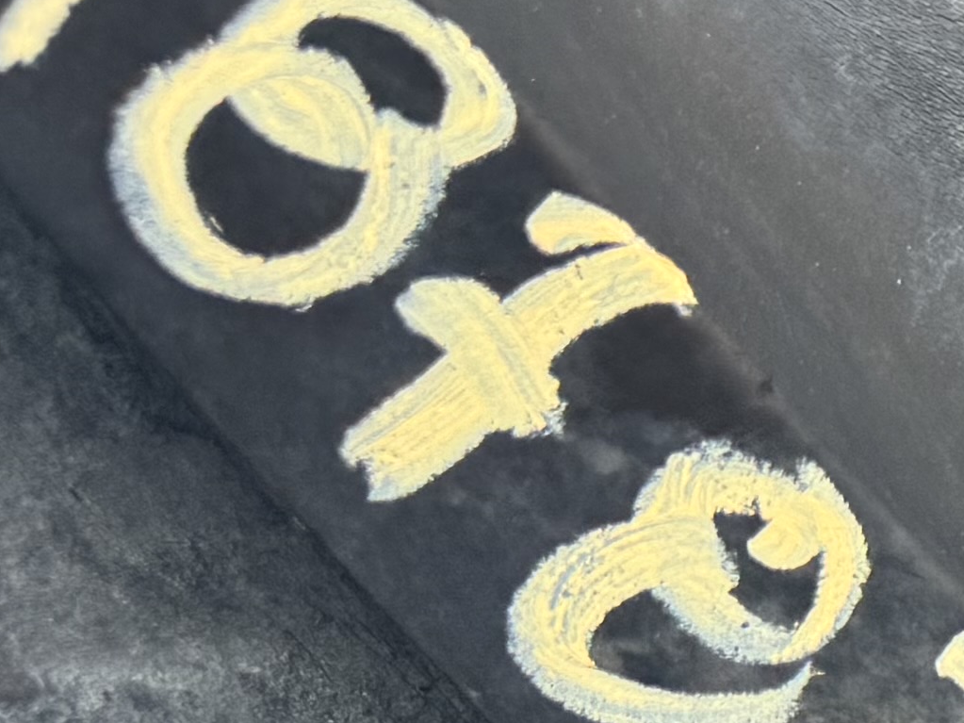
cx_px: 2443
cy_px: 846
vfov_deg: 10.9
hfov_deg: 11.6
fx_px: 3731
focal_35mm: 134
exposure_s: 1/285
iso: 80
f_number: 1.78
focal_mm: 6.76
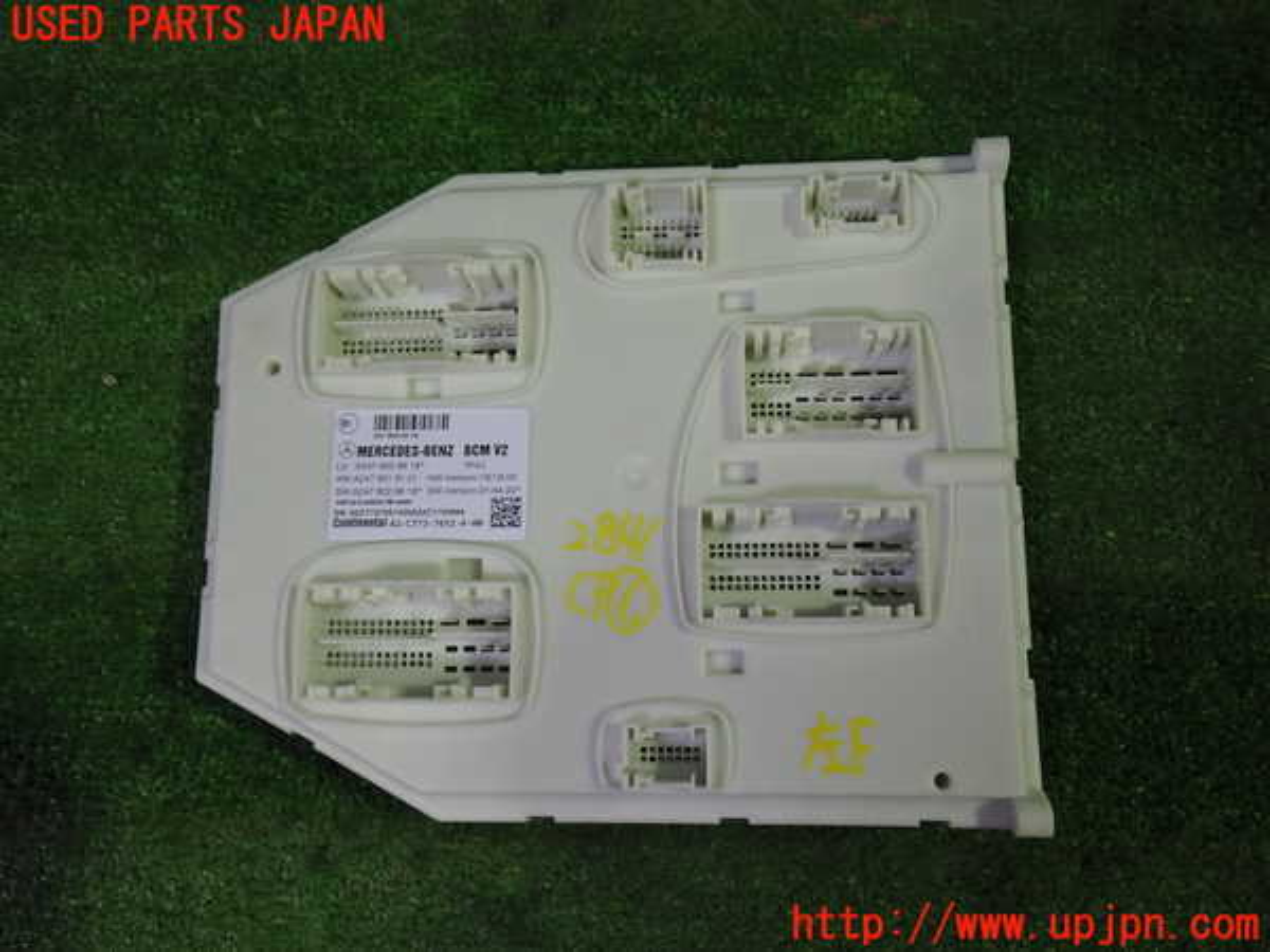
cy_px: 476
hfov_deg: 60.0
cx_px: 635
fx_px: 1101
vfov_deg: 46.8
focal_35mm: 30
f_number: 2.3
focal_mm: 5.4
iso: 200
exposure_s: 1/60
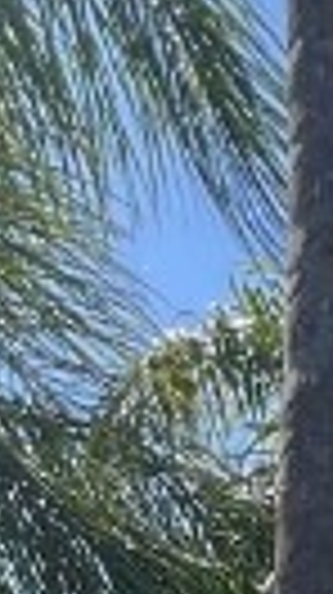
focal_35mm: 110
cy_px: 1665
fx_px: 1731
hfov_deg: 10.8
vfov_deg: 12.1
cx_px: -86
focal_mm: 1.57
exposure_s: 1/686
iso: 32
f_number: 1.8
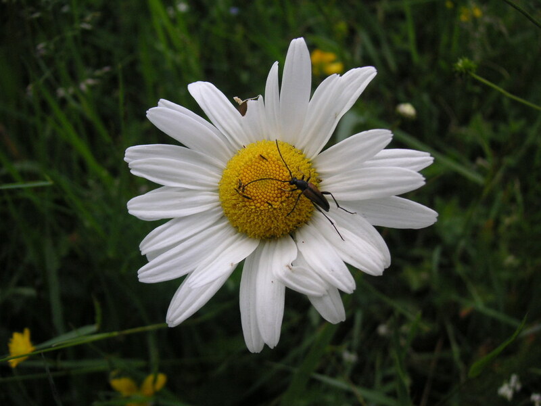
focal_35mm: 37
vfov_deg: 38.7
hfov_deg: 50.1
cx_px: 270
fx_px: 578
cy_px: 203
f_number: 2.8
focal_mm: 6.1
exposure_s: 1/350
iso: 50
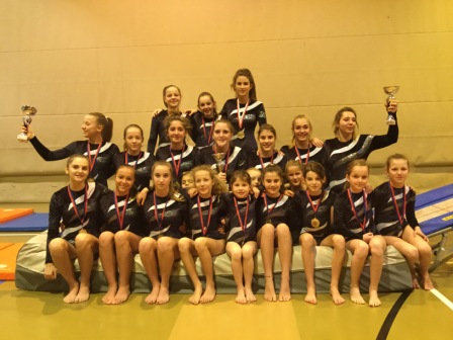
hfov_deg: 58.4
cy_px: 170
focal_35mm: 31
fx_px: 406
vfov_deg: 45.4
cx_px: 226
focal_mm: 3.3
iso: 250
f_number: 2.4
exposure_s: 1/25
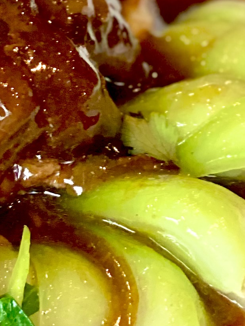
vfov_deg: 7.7
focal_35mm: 254
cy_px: -24
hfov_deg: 5.7
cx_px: -231
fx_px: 2396
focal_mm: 6
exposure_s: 1/40
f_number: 2
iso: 125
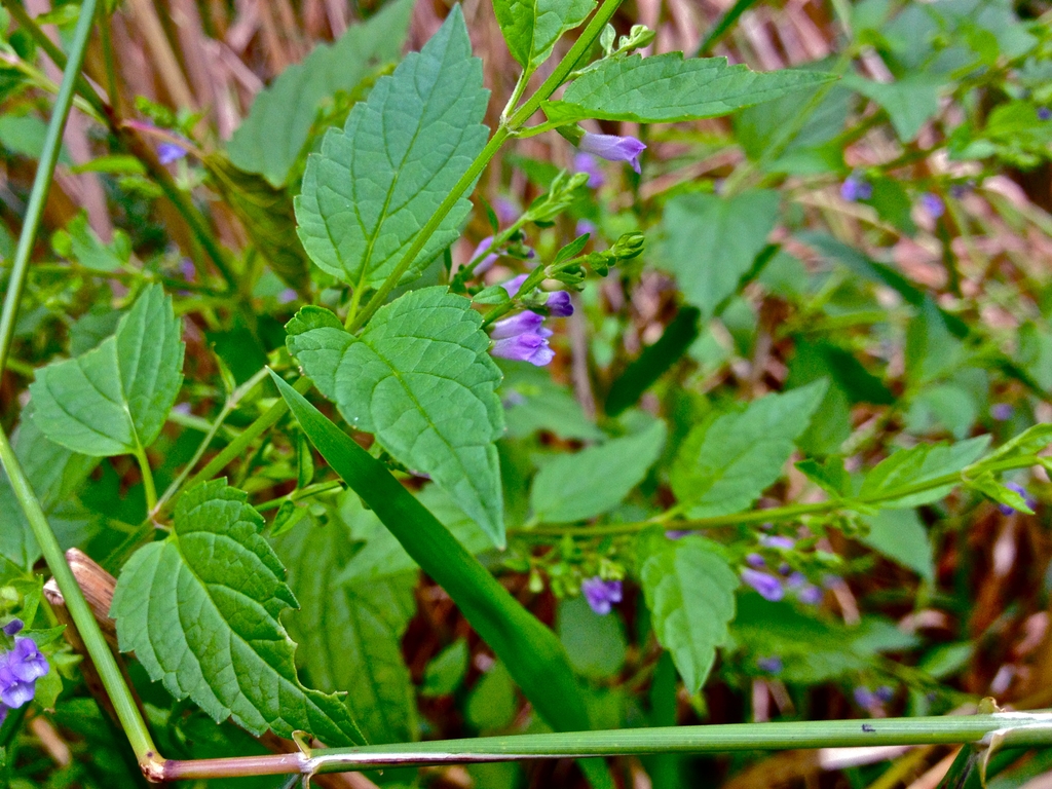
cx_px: 526
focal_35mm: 35
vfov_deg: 40.7
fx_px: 1064
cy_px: 394
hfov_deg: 52.6
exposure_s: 1/120
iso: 100
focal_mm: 4.28
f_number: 2.4
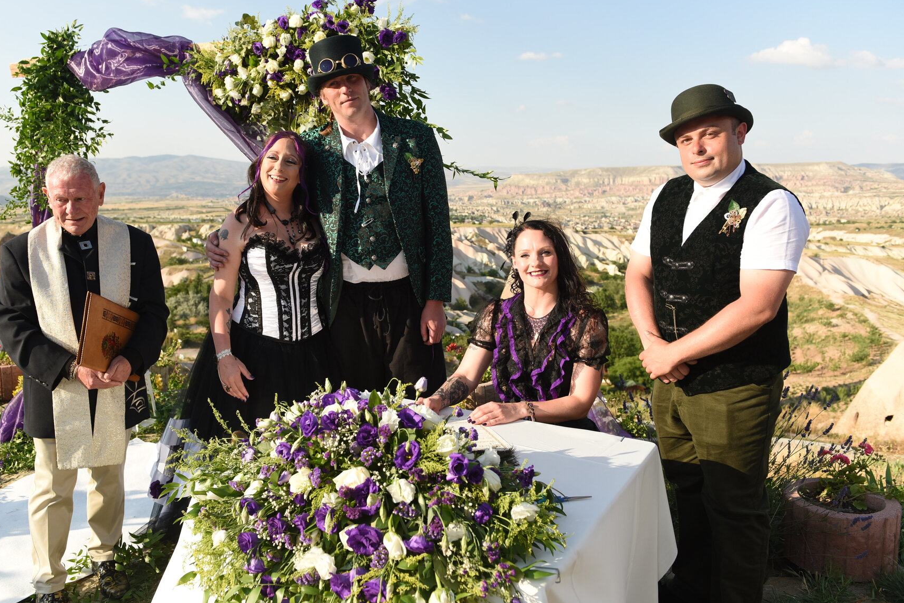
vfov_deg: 45.0
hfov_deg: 63.5
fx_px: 728
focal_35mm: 29
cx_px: 400
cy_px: 289
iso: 320
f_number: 4.5
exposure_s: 1/1250
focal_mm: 26
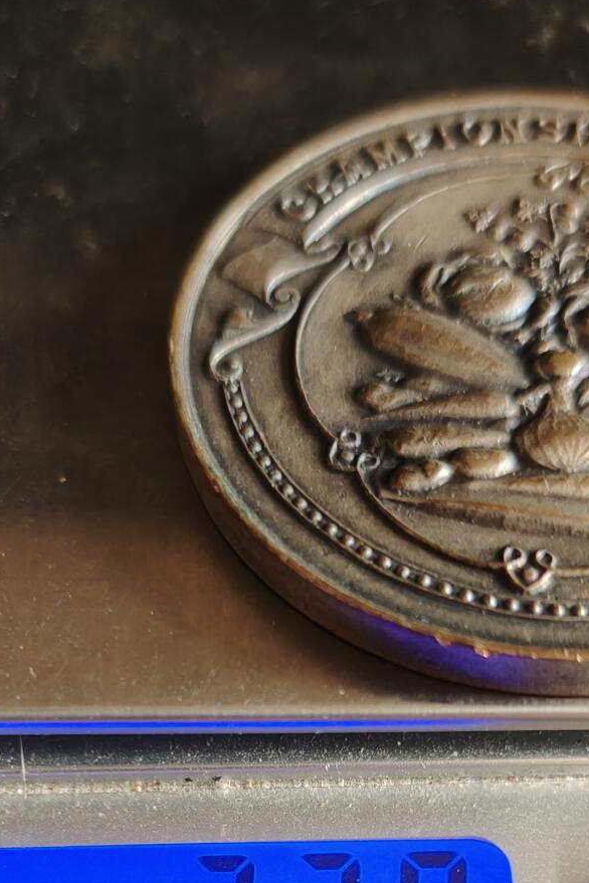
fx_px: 1202
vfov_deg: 37.7
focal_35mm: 49
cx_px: 282
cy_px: 796
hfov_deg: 27.5
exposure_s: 1/100
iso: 640
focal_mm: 6.06
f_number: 1.6
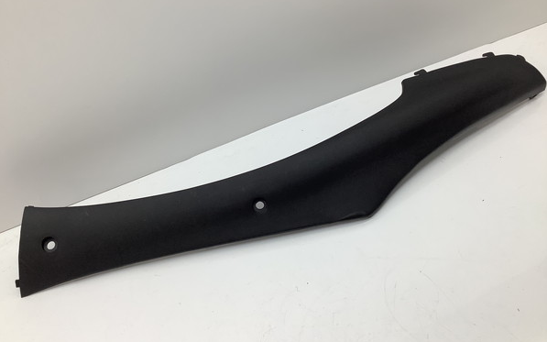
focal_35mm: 33
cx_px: 274
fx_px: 492
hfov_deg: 58.1
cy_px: 164
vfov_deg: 38.3
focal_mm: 3.3
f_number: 2.4
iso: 40
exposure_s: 1/120
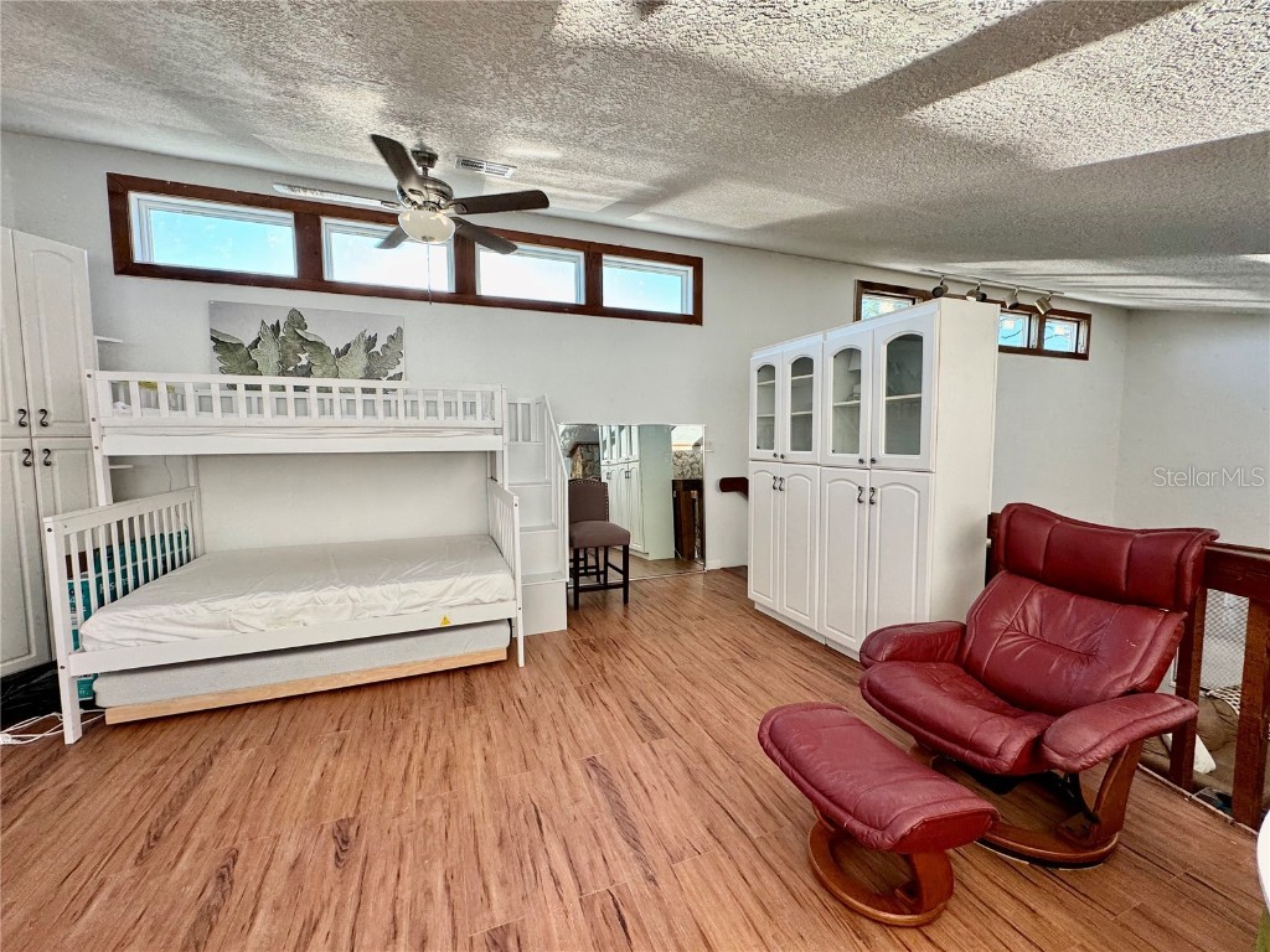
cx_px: 635
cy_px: 476
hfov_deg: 102.1
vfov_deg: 85.7
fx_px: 514
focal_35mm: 14
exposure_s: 1/99
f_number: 2.2
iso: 64
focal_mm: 2.22
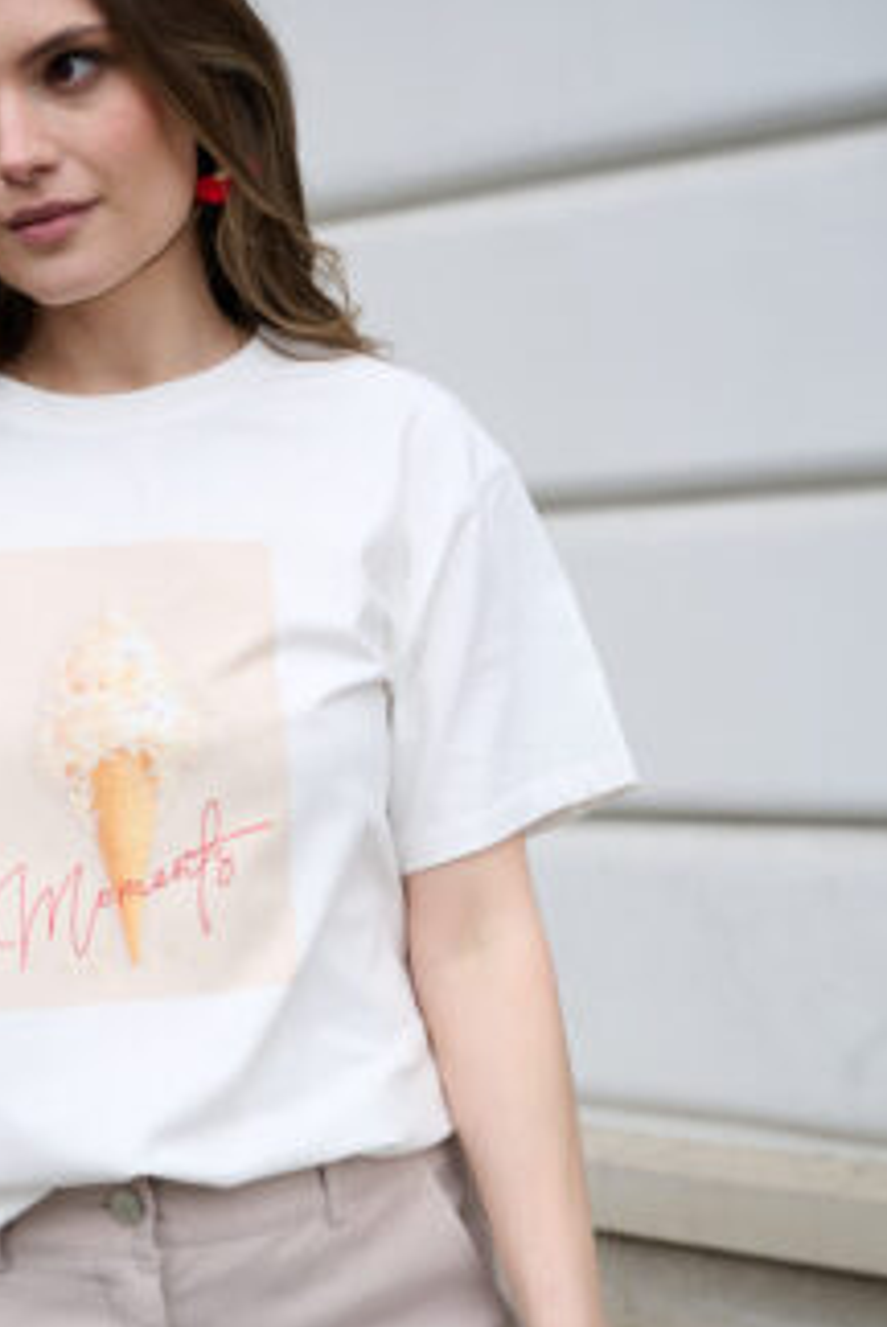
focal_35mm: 64
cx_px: 287
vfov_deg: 31.4
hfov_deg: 21.2
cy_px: 715
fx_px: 2360
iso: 200
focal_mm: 46
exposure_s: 1/160
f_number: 5.6
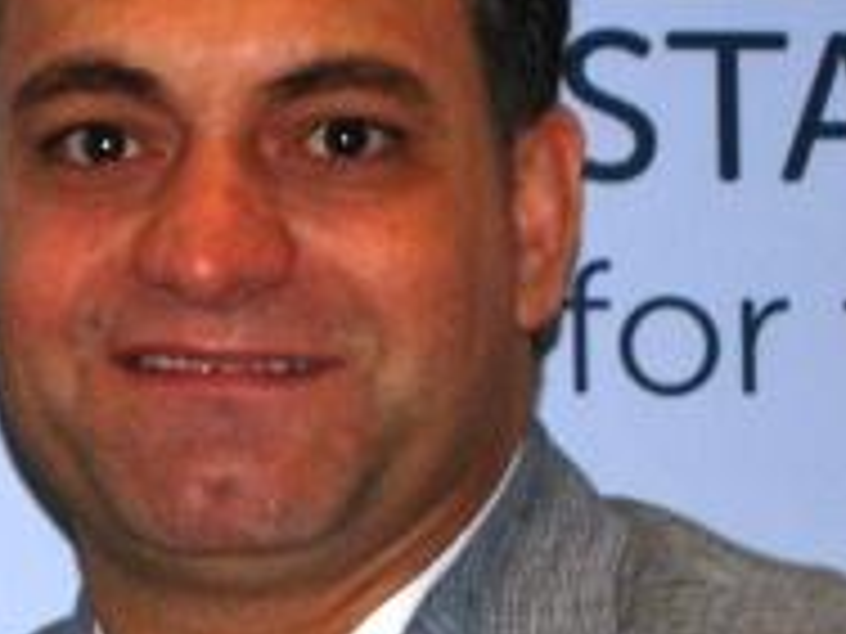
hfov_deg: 5.6
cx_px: -194
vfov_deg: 4.2
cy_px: 1032
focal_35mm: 354
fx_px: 8642
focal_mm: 45
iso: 200
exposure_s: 1/60
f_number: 5.3
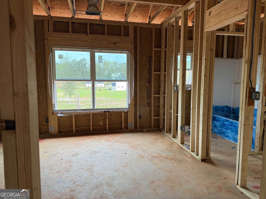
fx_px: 184
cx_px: 133
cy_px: 100
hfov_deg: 71.6
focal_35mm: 24
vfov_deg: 56.8
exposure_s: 1/121
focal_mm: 6.76
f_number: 1.78
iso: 125
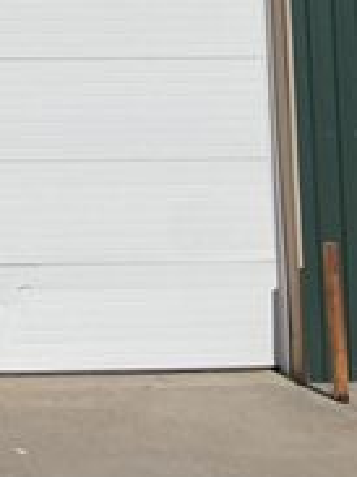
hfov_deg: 17.3
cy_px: 4
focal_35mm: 71
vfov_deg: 26.1
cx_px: -266
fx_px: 977
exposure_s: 1/14925
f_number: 1.6
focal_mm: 4.2
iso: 32
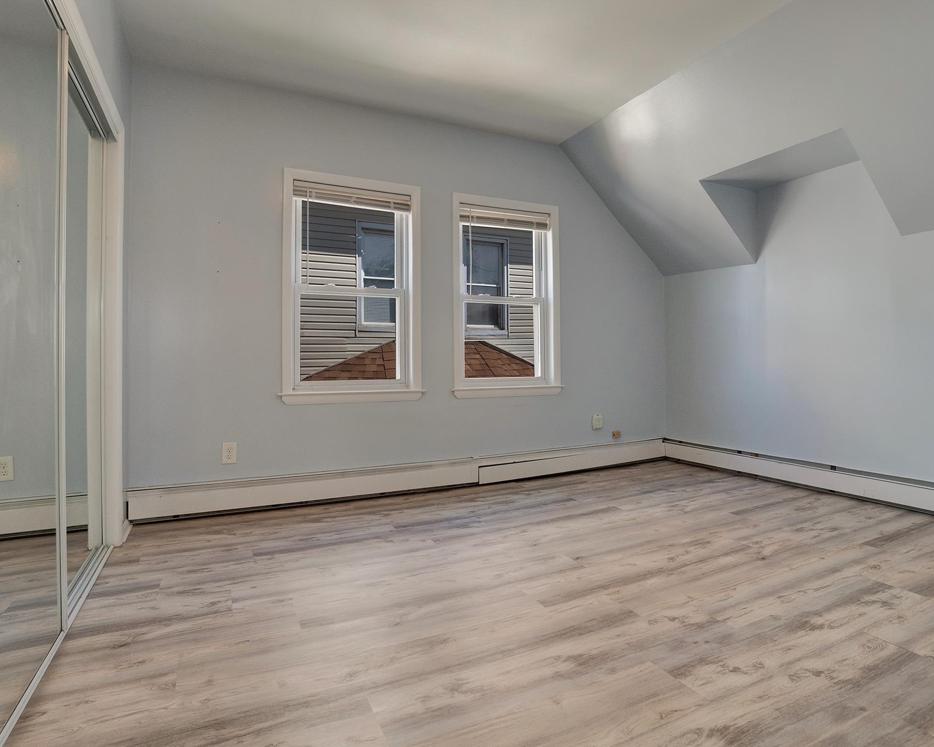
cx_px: 484
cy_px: 374
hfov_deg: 89.6
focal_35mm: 17
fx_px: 470
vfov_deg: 77.0
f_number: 9
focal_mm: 10
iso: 800
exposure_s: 1/160
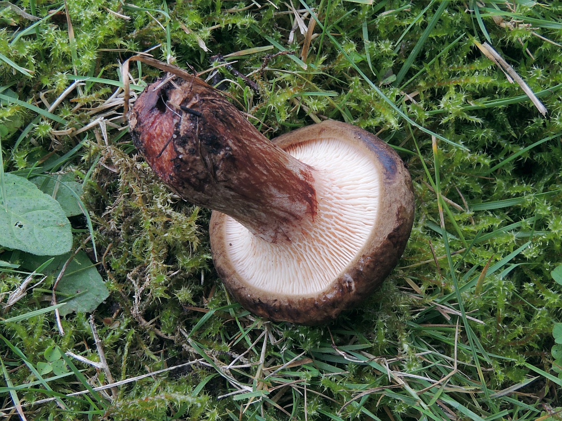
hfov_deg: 43.9
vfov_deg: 33.6
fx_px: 698
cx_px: 281
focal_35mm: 43
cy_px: 210
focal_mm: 7.6
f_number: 7.6
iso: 200
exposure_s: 1/50
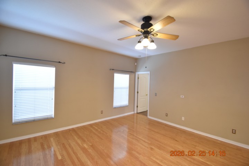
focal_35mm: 15
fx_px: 104
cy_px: 83
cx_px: 124
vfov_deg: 77.3
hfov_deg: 100.4
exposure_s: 1/20
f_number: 3.5
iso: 800
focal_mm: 10
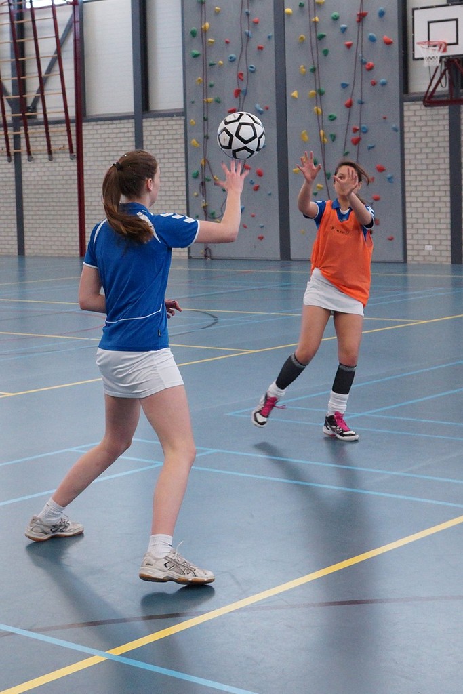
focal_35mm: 36
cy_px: 347
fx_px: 694
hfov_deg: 36.9
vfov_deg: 53.1
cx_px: 232
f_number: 3.2
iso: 1250
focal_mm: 24
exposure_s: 1/250
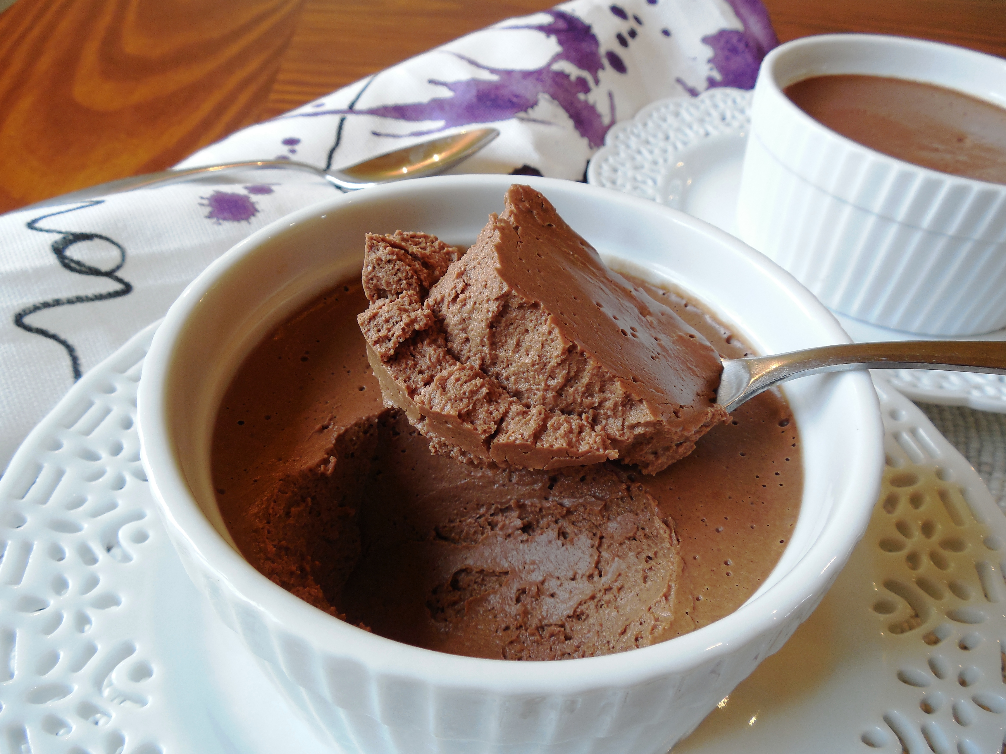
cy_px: 377
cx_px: 503
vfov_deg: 54.9
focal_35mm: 25
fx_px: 727
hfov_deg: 69.4
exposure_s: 1/30
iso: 140
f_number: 3.3
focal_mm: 4.5
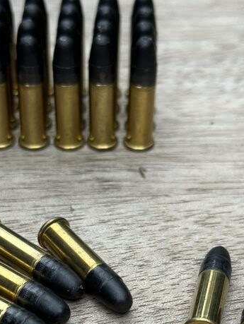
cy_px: 259
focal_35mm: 107
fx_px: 1004
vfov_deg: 18.2
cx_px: 131
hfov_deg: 13.9
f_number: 1.78
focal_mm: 6.86
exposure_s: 1/980
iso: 80
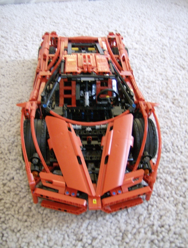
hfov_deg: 40.0
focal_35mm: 36
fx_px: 258
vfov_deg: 51.1
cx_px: 94
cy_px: 124
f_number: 2.8
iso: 200
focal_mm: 6
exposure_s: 1/11.9
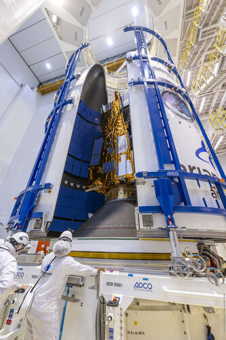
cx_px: 113
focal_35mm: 14
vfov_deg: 104.3
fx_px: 132
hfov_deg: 81.2
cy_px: 170
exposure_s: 1/100
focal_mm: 14
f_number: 7.1
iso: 3200
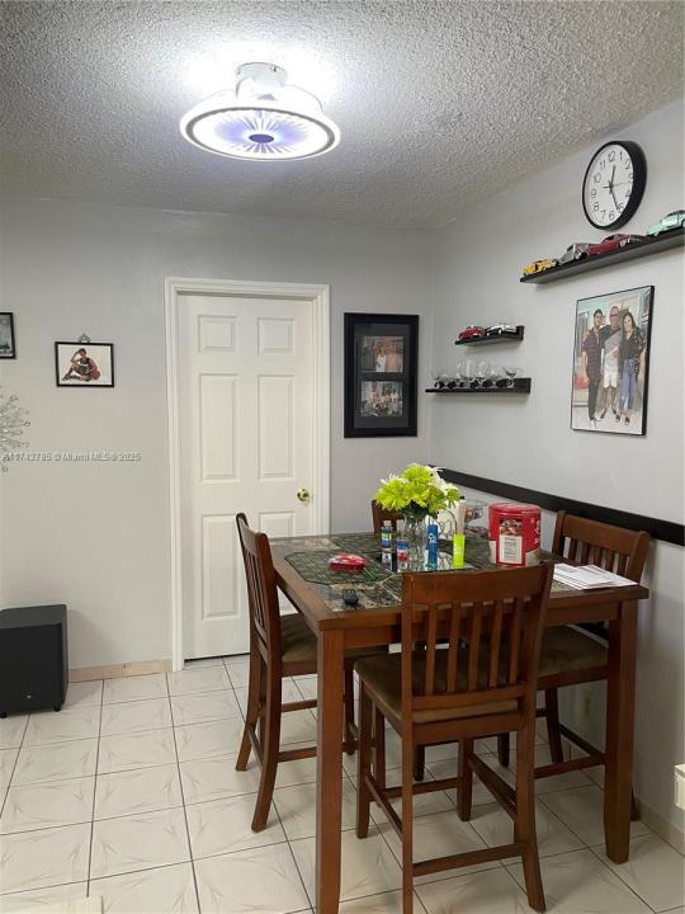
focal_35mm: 26
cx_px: 342
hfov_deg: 53.1
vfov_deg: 67.3
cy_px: 457
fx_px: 686
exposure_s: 1/60
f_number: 1.6
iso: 80
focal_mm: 4.2
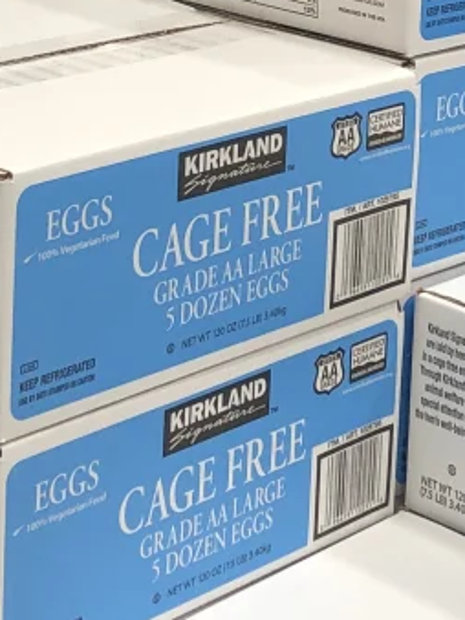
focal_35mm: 119
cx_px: 302
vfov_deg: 16.0
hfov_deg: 12.4
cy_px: -112
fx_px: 2133
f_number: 1.8
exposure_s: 1/120
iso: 40
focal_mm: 3.99
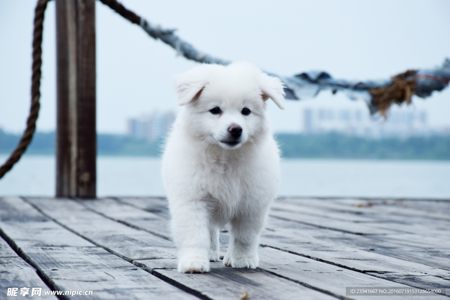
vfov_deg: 8.2
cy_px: 150
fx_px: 2100
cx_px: 225
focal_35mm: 168
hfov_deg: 12.2
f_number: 9
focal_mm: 112
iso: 200
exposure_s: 1/320
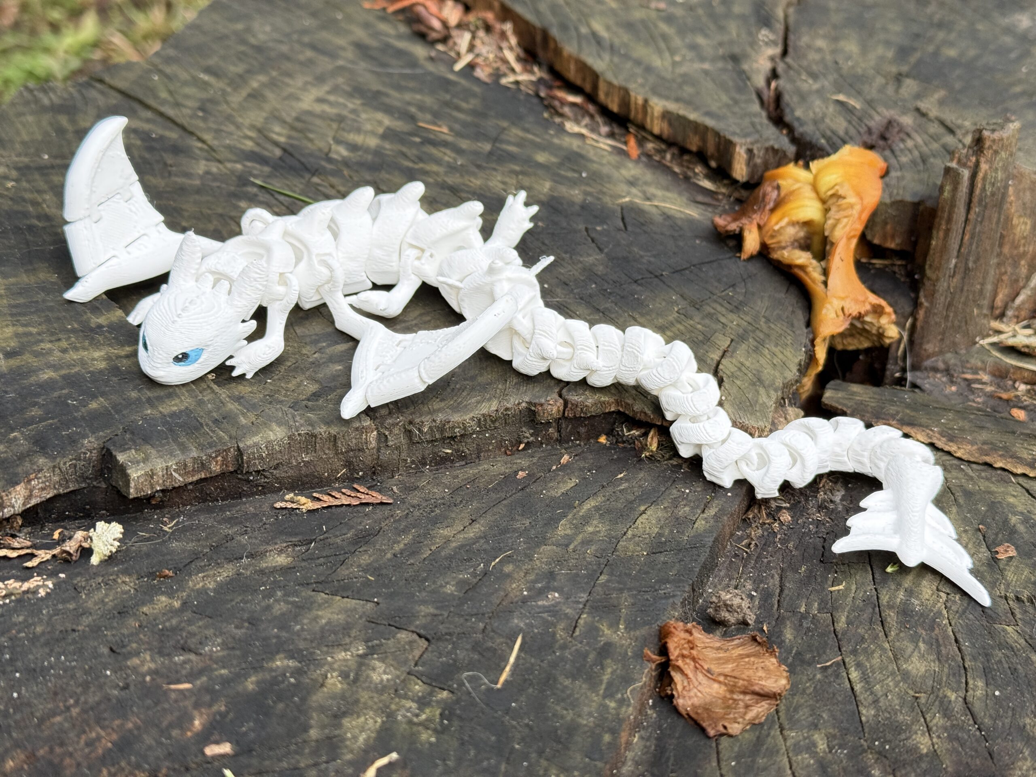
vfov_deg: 30.3
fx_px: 1437
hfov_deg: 39.7
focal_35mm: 48
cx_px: 518
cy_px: 388
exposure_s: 1/148
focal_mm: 6.76
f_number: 1.78
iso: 80
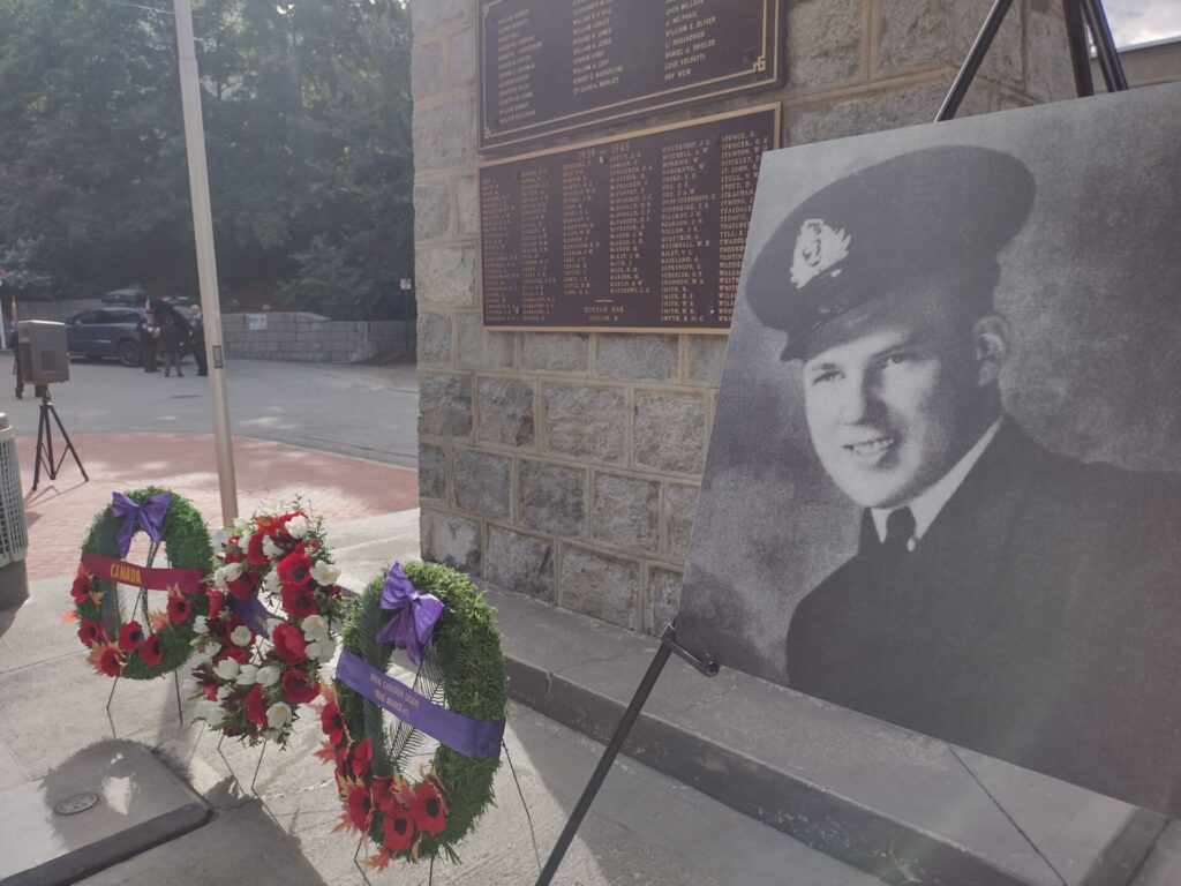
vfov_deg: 51.4
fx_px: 921
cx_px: 590
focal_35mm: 27
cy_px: 443
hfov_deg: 65.3
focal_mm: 4.71
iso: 100
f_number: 1.7
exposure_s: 1/1048
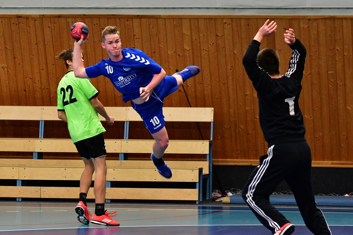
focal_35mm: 153
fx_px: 1500
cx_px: 176
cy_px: 118
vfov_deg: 9.0
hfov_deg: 13.4
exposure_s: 1/400
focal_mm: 102
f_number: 3.5
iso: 3200
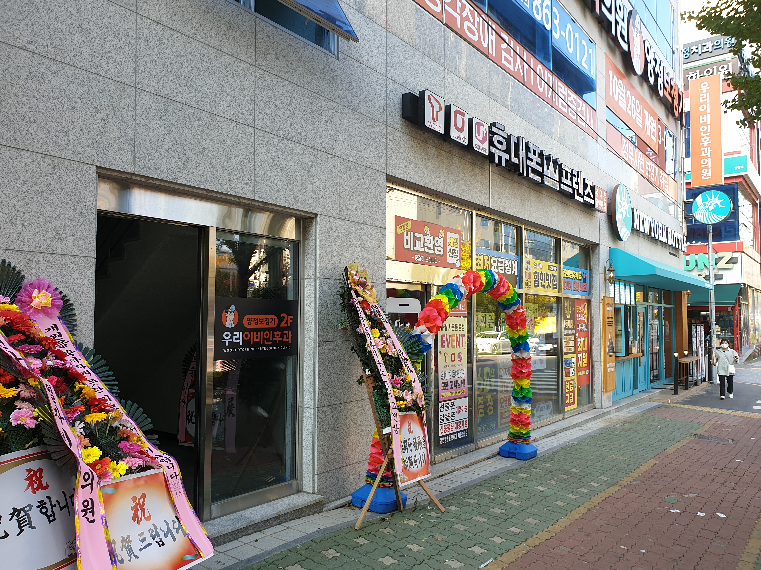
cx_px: 380
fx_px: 572
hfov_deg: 67.3
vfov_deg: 53.1
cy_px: 285
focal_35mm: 26
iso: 50
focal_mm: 4.3
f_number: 2.4
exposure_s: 1/163
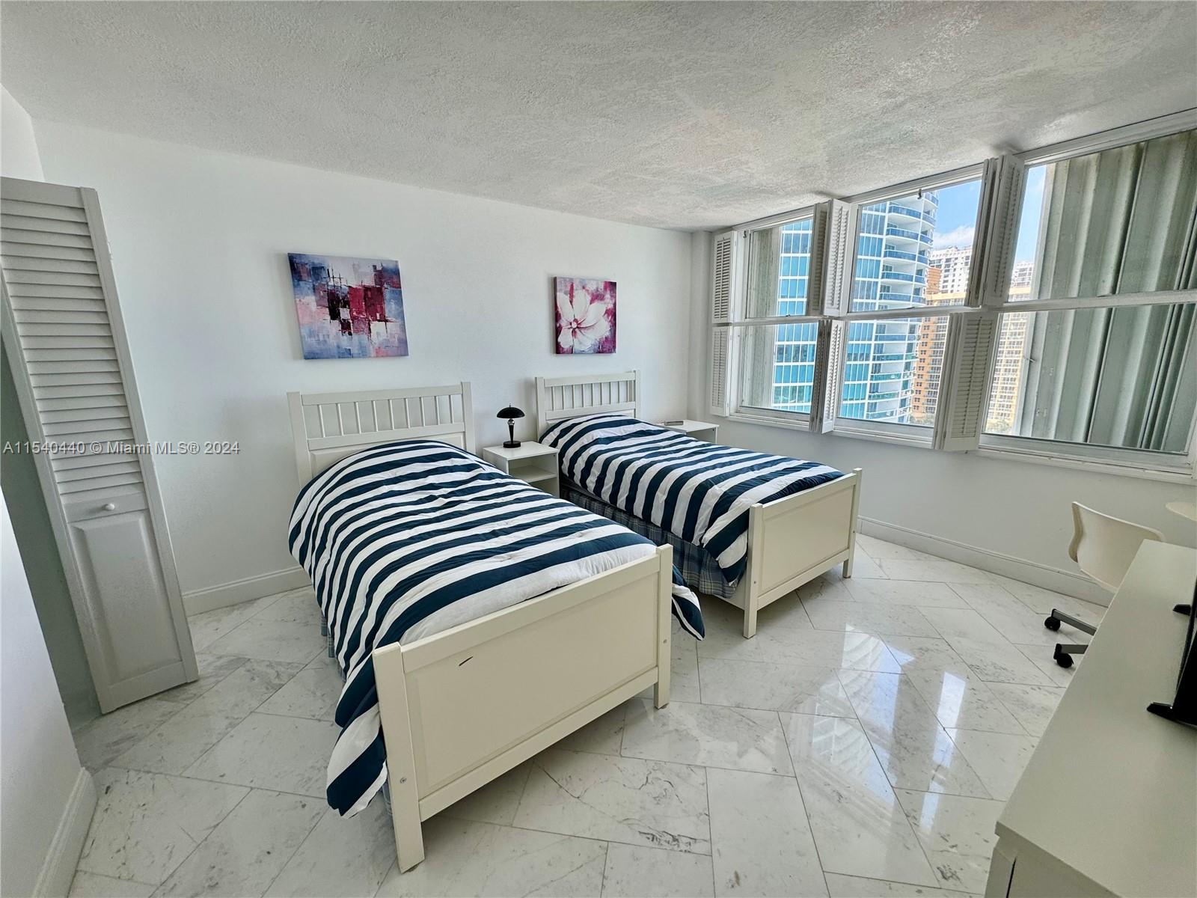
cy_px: 449
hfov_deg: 102.1
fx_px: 484
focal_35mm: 14
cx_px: 598
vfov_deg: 85.7
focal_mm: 2.22
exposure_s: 1/190
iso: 40
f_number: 2.2
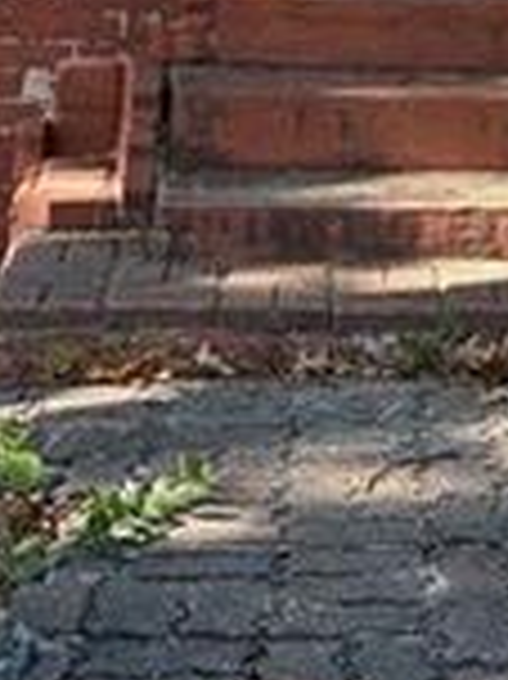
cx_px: 962
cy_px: -146
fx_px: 2253
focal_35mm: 115
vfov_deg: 16.4
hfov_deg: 11.7
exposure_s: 1/352
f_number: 1.6
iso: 64
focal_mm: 5.96
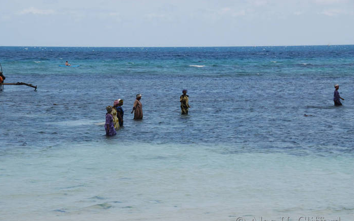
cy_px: 114
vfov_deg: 9.4
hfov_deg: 15.0
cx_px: 176
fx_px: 1341
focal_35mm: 139
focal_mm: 90
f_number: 11
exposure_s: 1/800
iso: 800
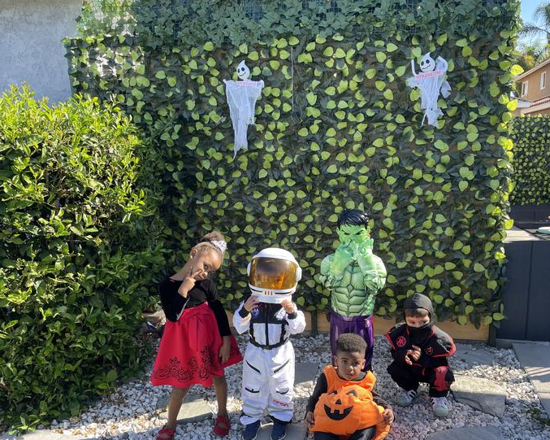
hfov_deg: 58.6
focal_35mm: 30
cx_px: 308
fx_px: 488
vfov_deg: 48.5
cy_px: 228
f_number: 1.6
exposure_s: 1/527
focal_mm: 4.2
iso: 32
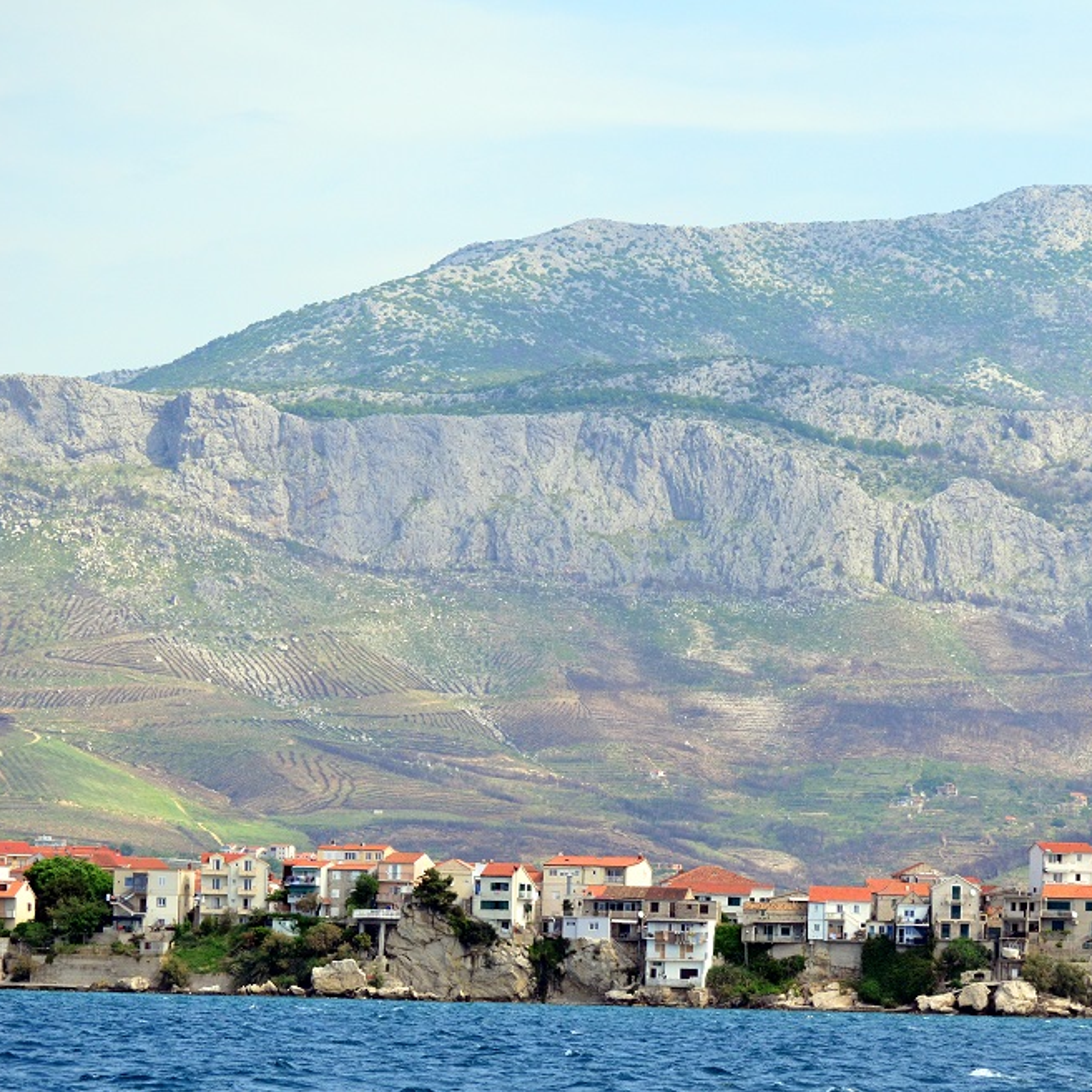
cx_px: 825
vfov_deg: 10.0
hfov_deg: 10.0
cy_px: 548
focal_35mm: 174
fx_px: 6210
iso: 800
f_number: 4.5
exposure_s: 1/5000
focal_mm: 90
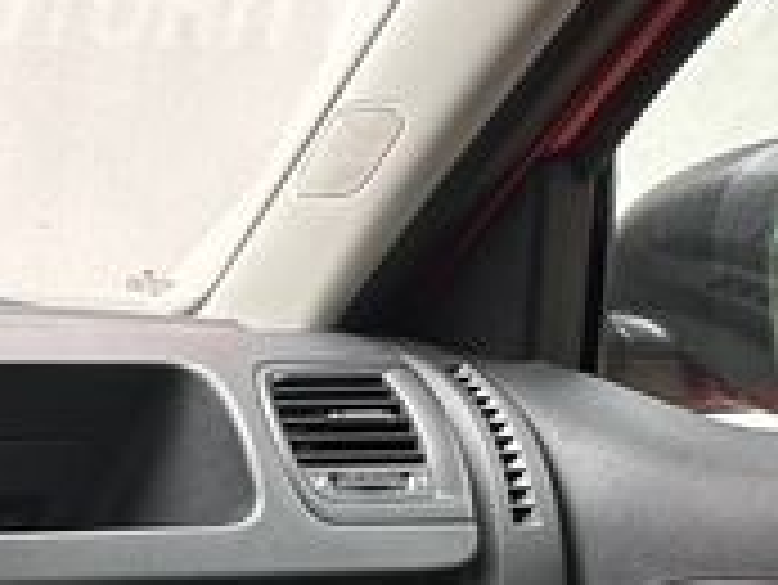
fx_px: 1867
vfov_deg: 17.0
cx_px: -769
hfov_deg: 17.3
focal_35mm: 83
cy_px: 698
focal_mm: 2.22
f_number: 2.2
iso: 40
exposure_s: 1/102
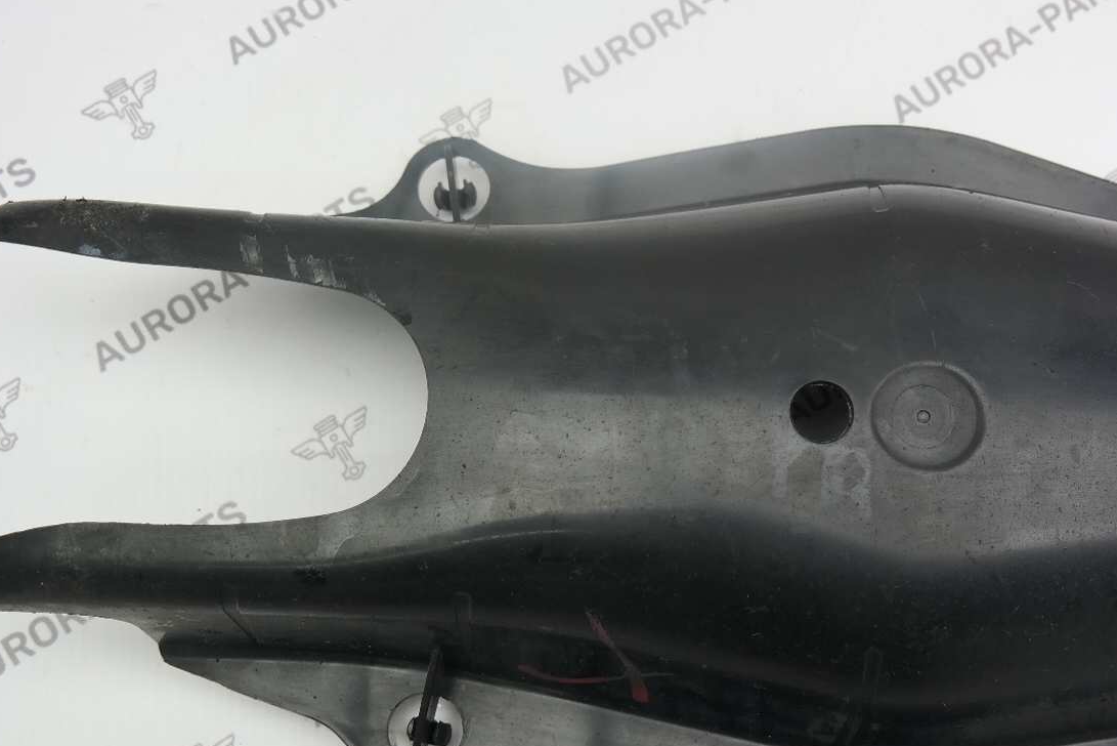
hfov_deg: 34.4
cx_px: 821
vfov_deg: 23.7
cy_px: 499
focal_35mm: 57
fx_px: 1769
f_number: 4
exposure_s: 1/50
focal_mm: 24
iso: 200
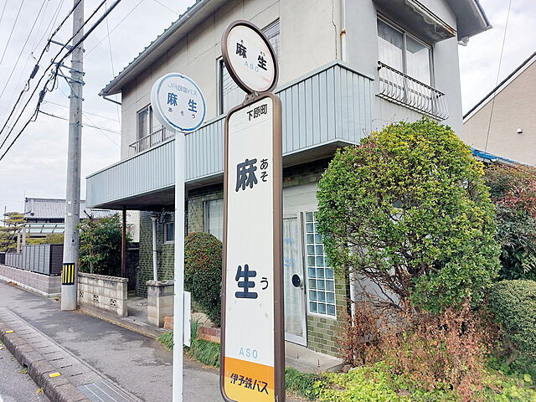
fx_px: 372
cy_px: 201
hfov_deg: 71.6
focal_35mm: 24
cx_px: 268
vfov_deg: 56.8
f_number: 1.8
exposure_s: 1/518
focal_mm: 5.23
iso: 25
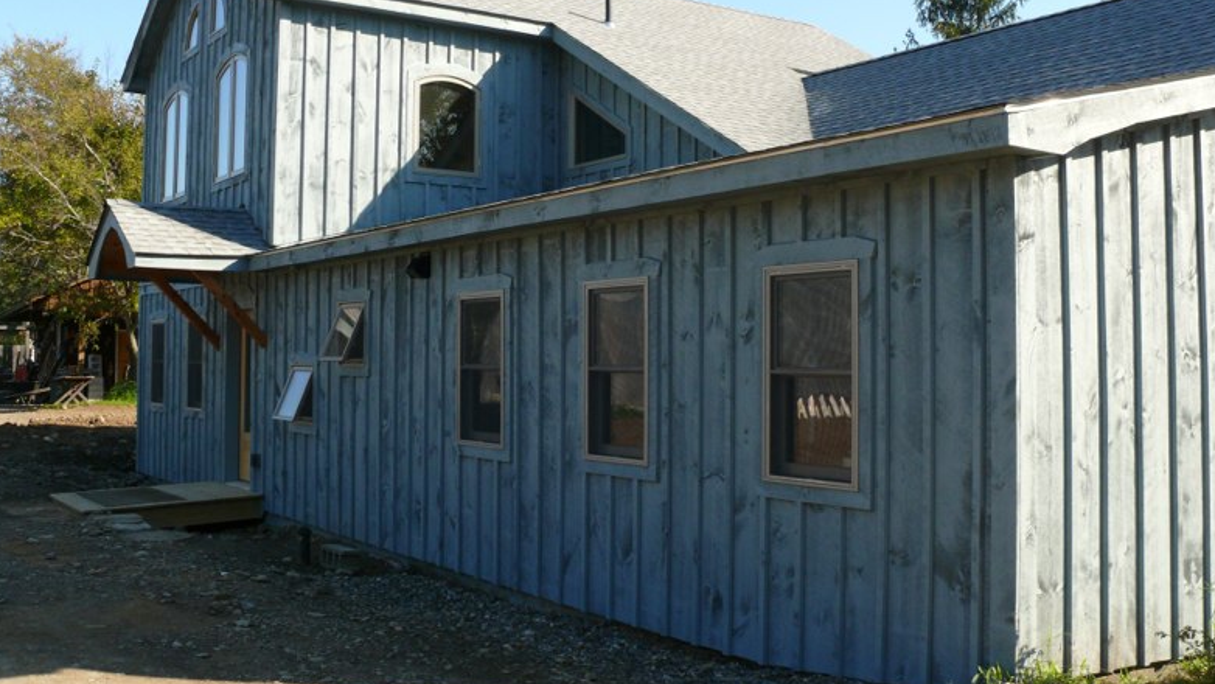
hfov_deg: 51.6
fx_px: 1257
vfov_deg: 30.4
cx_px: 611
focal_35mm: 39
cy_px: 320
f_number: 5
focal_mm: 7.4
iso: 100
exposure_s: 1/250
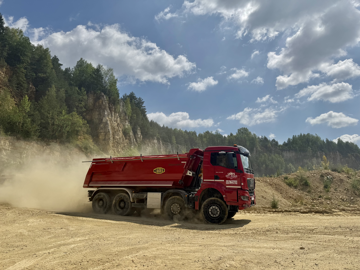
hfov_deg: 71.6
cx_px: 180
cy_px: 135
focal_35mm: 24
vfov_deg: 56.8
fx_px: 250
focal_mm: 6.76
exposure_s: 1/12346
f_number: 1.78
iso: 80
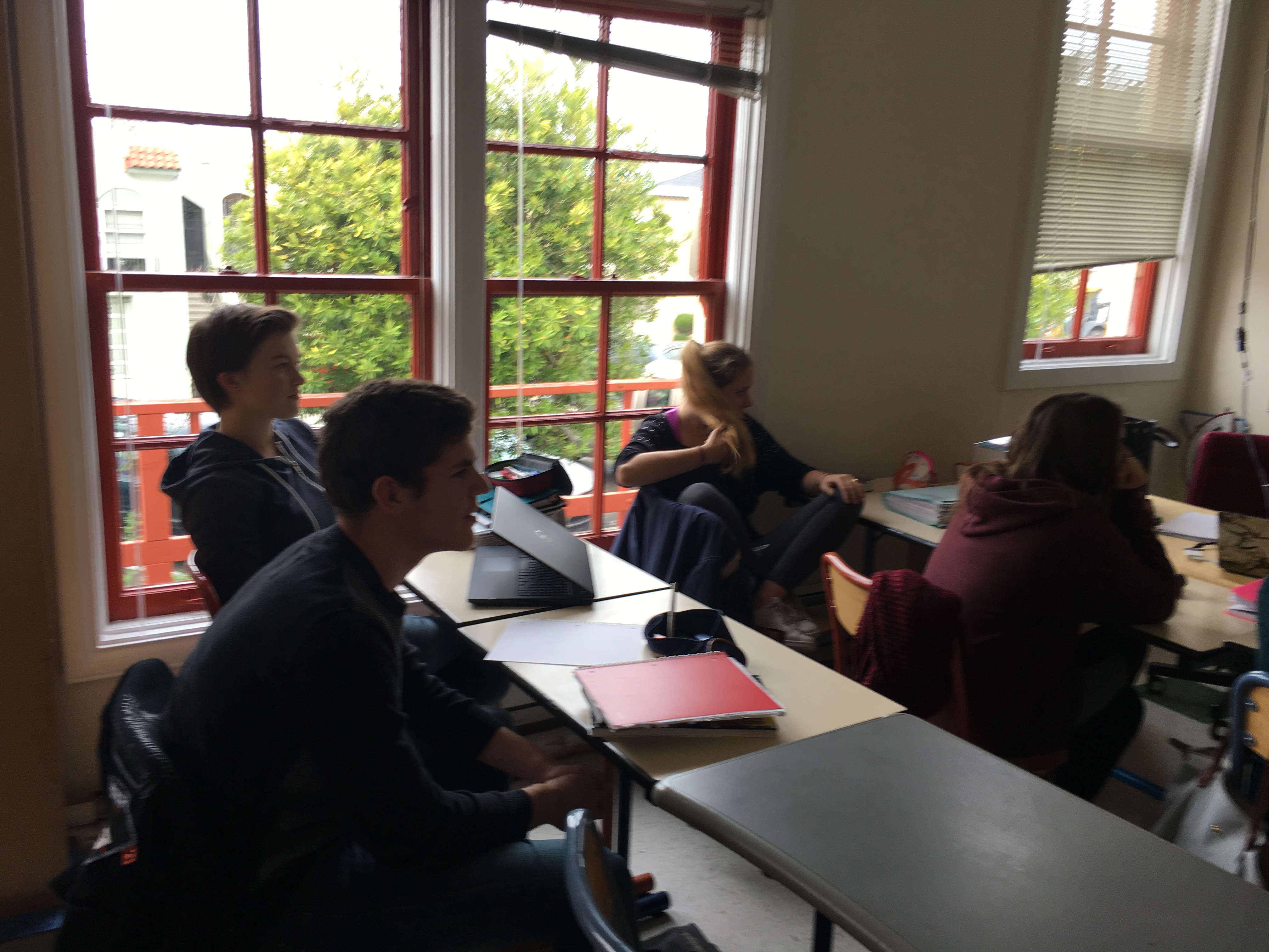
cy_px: 476
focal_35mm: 29
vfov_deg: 48.2
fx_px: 1063
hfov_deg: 61.7
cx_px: 634
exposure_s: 1/60
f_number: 2.2
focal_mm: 4.15
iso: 25
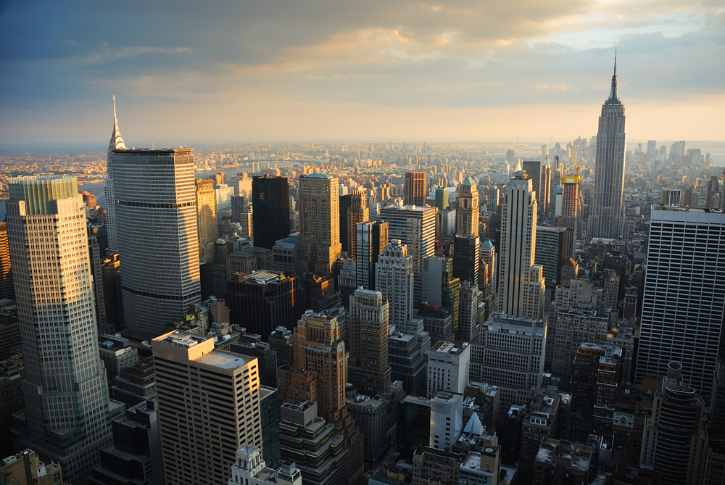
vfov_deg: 48.0
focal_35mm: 27
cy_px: 242
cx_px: 362
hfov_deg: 67.3
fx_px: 544
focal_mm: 18
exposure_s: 1/60
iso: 100
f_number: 3.5
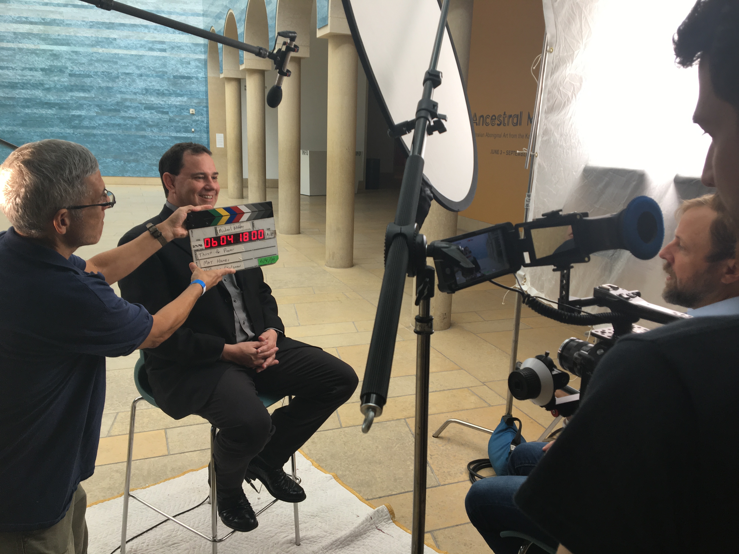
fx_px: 619
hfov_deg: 61.7
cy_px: 277
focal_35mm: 29
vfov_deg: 48.2
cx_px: 370
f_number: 2.2
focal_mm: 4.15
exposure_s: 1/60
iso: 32
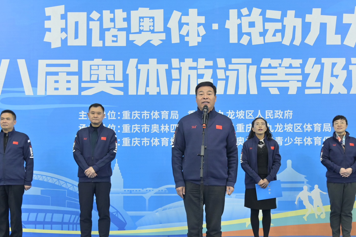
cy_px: 148
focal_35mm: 45
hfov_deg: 43.5
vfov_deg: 29.7
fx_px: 445
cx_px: 208
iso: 1000
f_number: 5
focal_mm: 21
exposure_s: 1/160
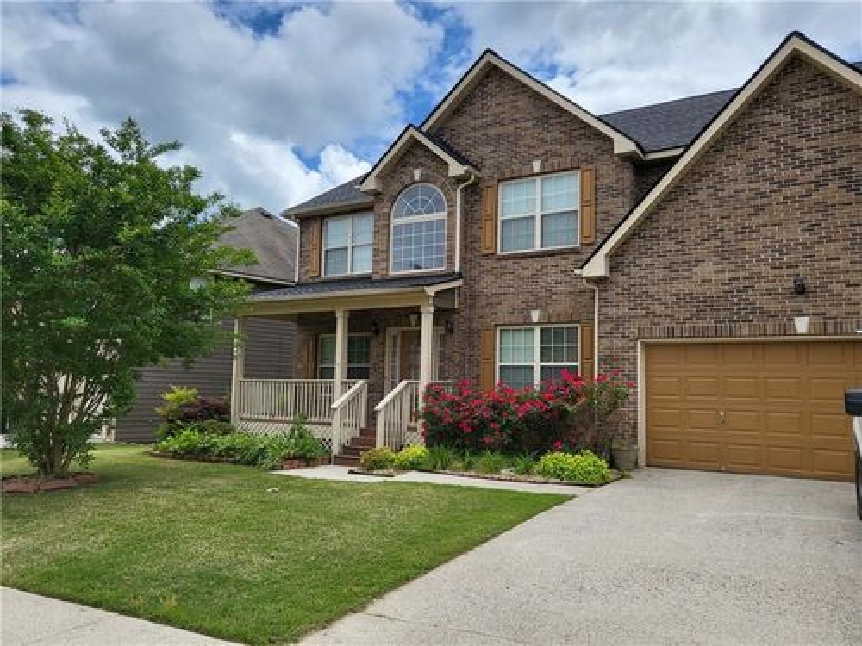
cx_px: 431
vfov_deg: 53.1
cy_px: 323
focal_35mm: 26
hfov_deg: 67.3
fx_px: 647
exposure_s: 1/3446
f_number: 1.8
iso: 50
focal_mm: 4.25
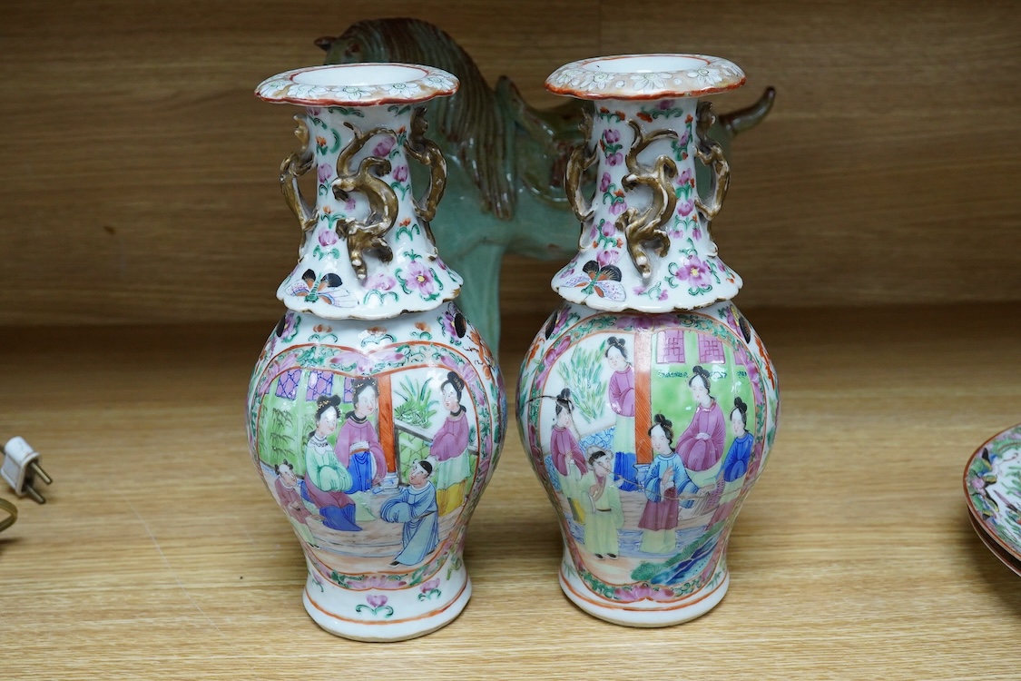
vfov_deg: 29.9
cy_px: 340
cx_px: 510
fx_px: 1276
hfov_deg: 43.6
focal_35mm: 45
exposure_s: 1/160
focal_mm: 30
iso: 2500
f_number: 10
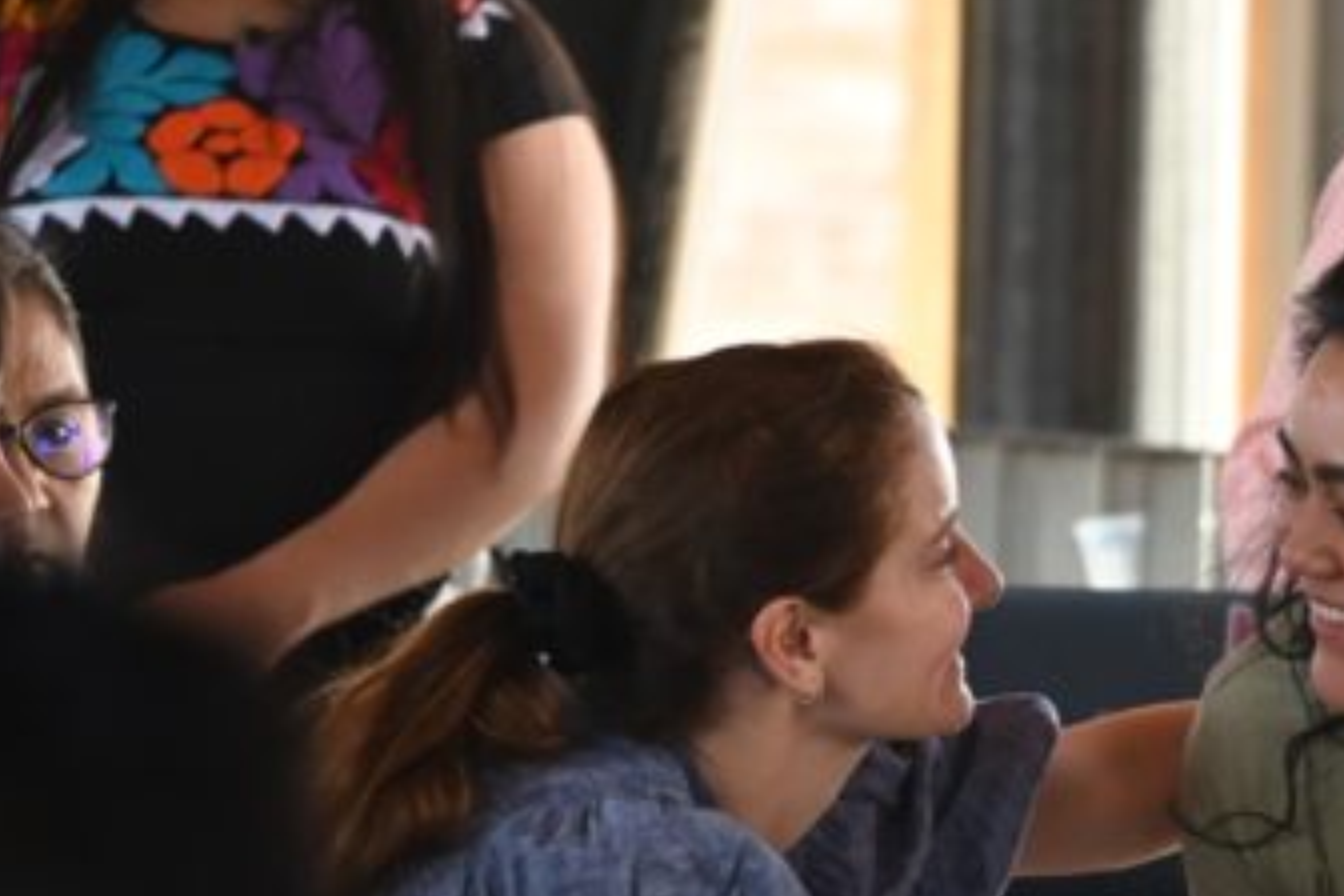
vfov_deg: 1.6
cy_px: 736
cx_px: 1328
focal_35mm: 856
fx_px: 31955
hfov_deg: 2.4
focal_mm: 250
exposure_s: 1/250
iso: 1100
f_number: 6.3
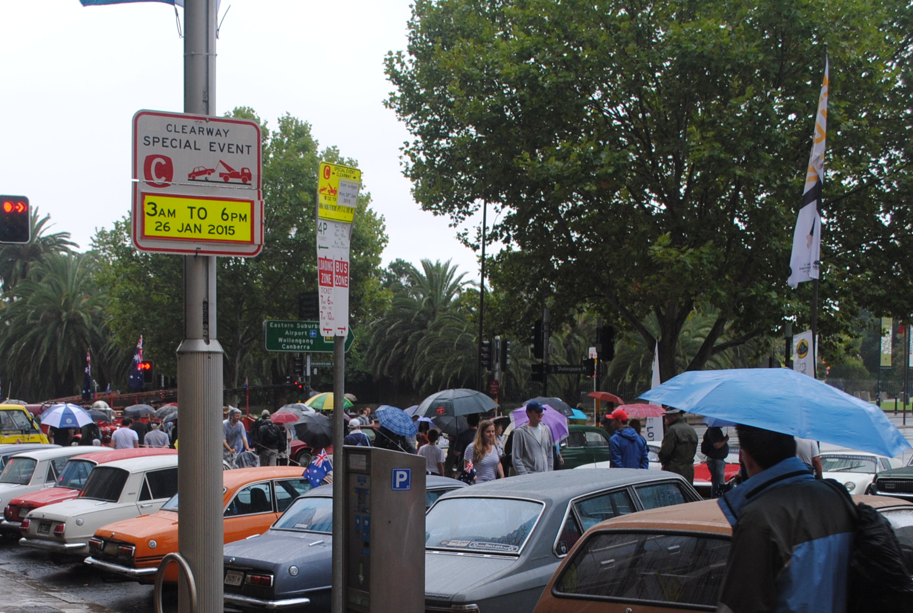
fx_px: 1474
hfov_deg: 34.2
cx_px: 330
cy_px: 490
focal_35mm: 58
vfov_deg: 23.2
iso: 200
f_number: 5.6
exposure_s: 1/125
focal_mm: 24
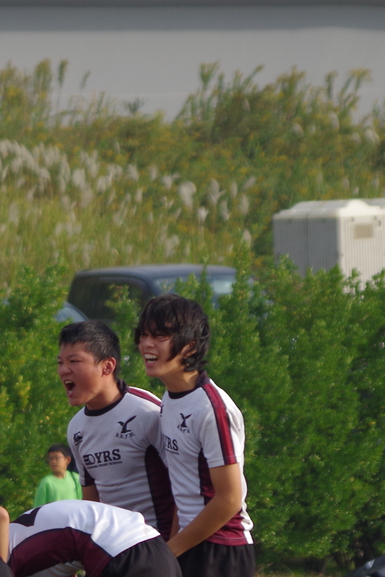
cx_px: -354
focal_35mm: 754
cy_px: 421
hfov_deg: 1.8
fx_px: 12098
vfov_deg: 2.7
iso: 200
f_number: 7.1
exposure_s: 1/500
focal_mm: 170
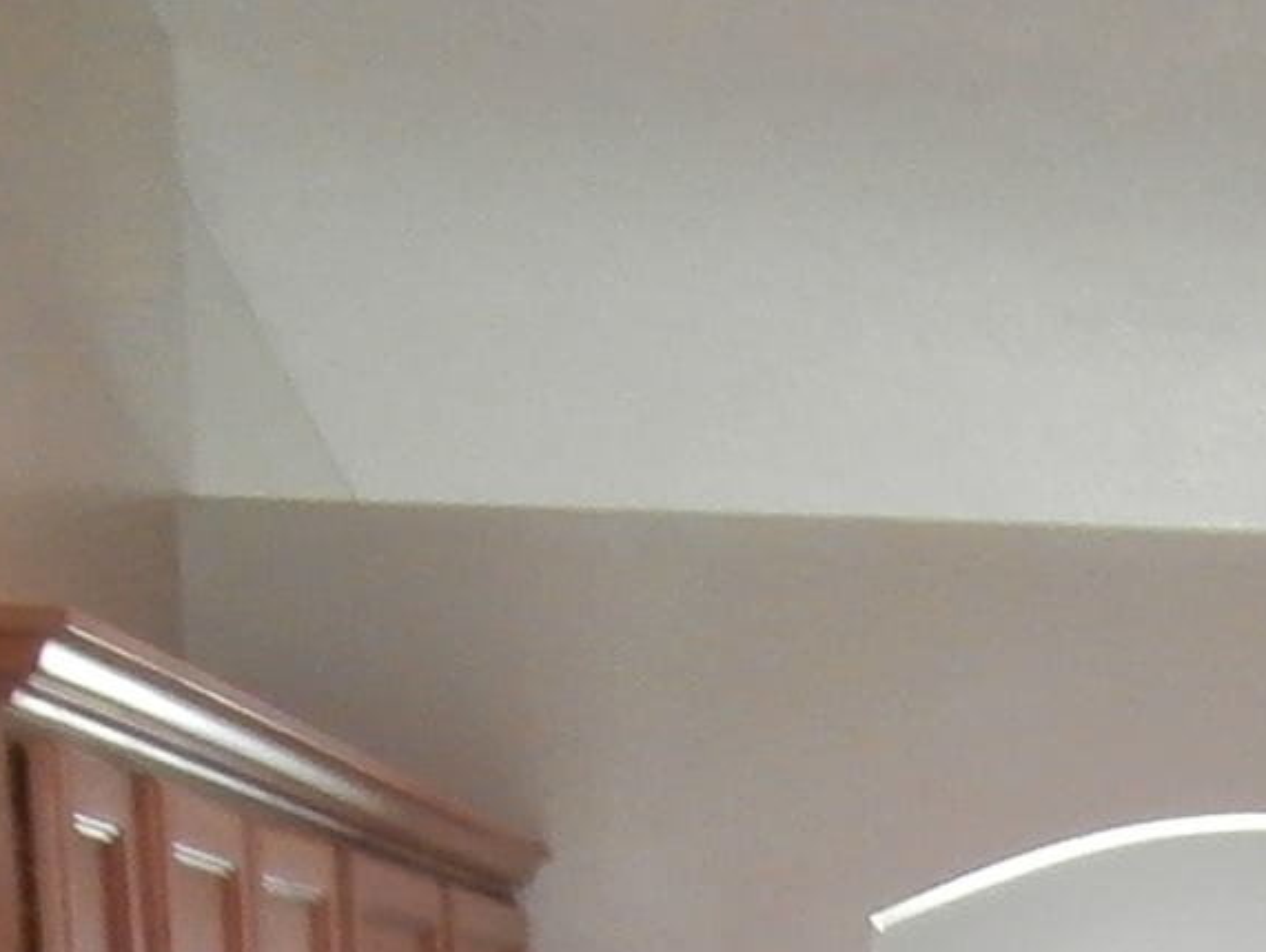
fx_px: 4611
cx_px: 1989
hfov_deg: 14.4
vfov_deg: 10.5
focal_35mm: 126
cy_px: 2086
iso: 200
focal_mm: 4.2
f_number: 3
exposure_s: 1/30
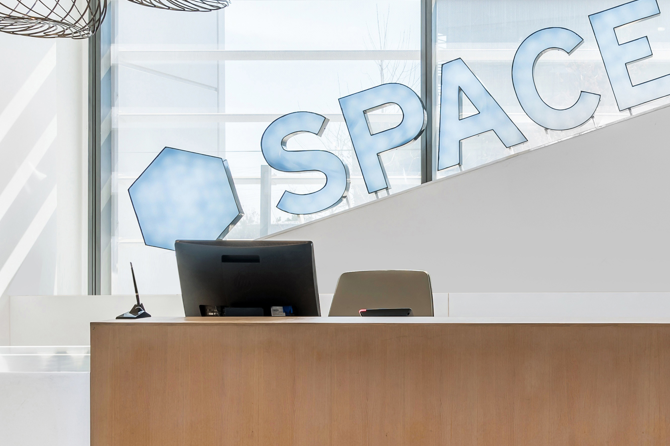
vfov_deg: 24.5
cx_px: 576
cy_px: 266
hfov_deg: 34.6
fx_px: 1025
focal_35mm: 55
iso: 200
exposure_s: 1/60
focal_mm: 24.5
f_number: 8
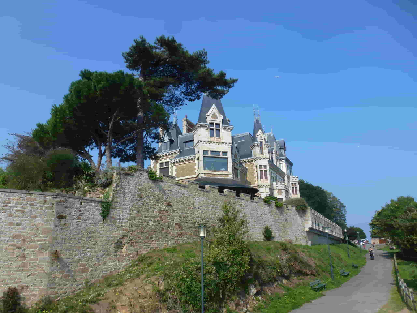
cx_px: 208
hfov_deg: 69.4
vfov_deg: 54.9
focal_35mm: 25
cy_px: 156
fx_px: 301
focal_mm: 4.3
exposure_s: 1/800
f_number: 4
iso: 100
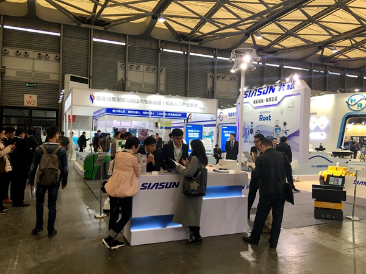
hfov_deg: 61.7
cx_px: 183
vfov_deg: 48.2
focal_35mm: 29
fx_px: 307
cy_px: 137
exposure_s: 1/33
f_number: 2.2
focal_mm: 4.15
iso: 32
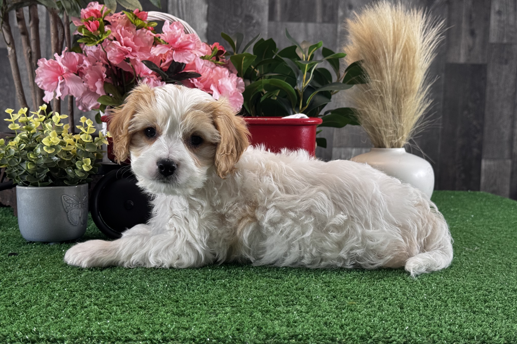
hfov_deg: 39.6
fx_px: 718
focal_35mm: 50
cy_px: 173
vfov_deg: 27.0
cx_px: 259
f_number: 1.78
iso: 64
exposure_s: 1/241
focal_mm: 6.76
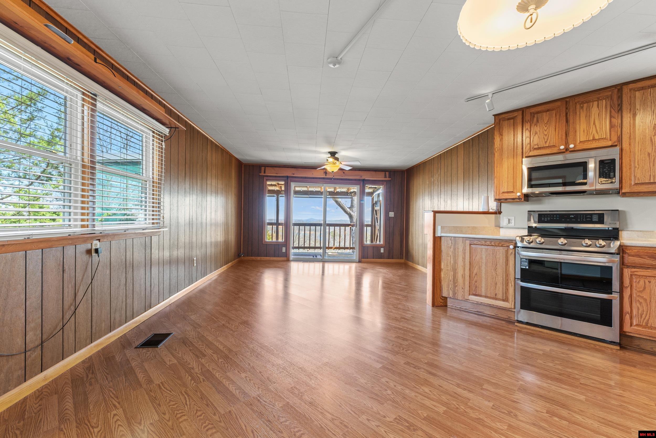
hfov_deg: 100.4
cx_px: 328
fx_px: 273
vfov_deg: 77.3
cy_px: 219
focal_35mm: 15
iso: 200
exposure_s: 1/2.5
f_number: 9
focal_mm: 10
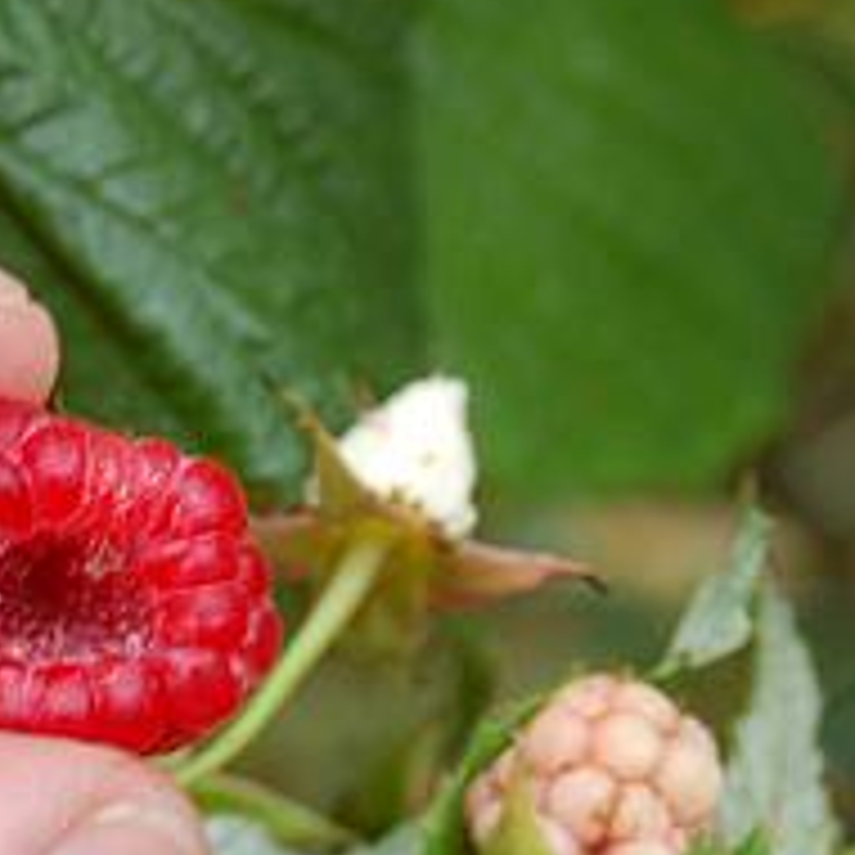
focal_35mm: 199
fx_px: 5561
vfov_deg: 8.8
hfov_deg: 8.8
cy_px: 567
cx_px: 130
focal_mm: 48
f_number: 5.6
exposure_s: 1/40
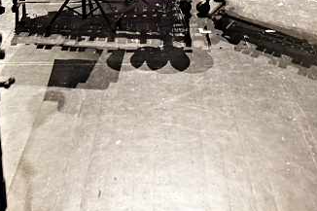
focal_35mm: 53
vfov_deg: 22.4
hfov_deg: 37.5
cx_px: 172
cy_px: -73
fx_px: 466
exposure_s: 1/125
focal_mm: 15
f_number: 3.2
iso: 4000
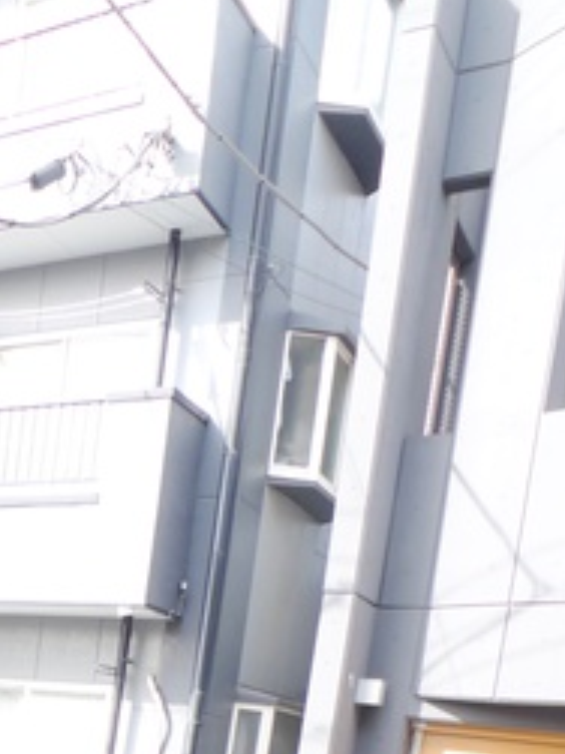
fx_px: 1459
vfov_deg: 25.0
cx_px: -185
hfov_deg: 20.0
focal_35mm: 67
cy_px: 985
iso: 80
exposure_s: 1/160
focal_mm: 5.1
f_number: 2.8
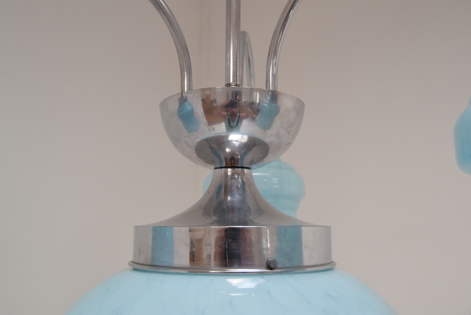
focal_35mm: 34
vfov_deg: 38.4
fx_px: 452
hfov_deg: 55.1
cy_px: 158
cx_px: 236
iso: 1600
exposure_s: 1/200
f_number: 7.1
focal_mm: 23
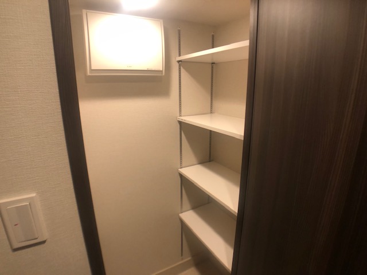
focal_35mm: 28
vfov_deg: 49.7
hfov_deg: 63.4
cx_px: 184
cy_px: 138
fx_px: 297
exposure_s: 1/20
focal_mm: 3.99
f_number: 1.8
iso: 40
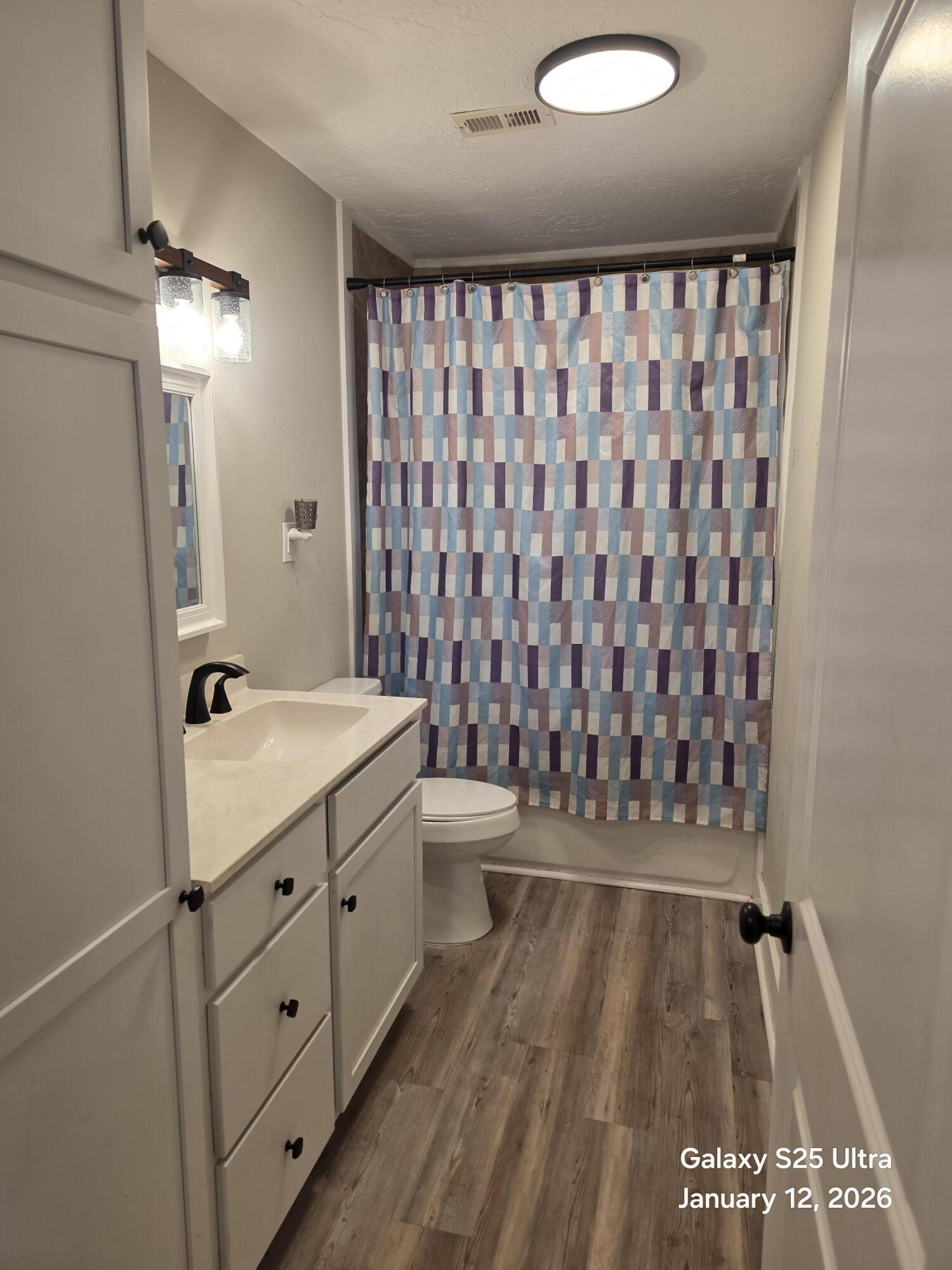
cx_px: 476
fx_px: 843
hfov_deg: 58.9
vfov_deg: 73.9
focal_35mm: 23
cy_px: 635
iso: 125
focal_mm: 6.3
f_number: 1.7
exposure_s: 1/120
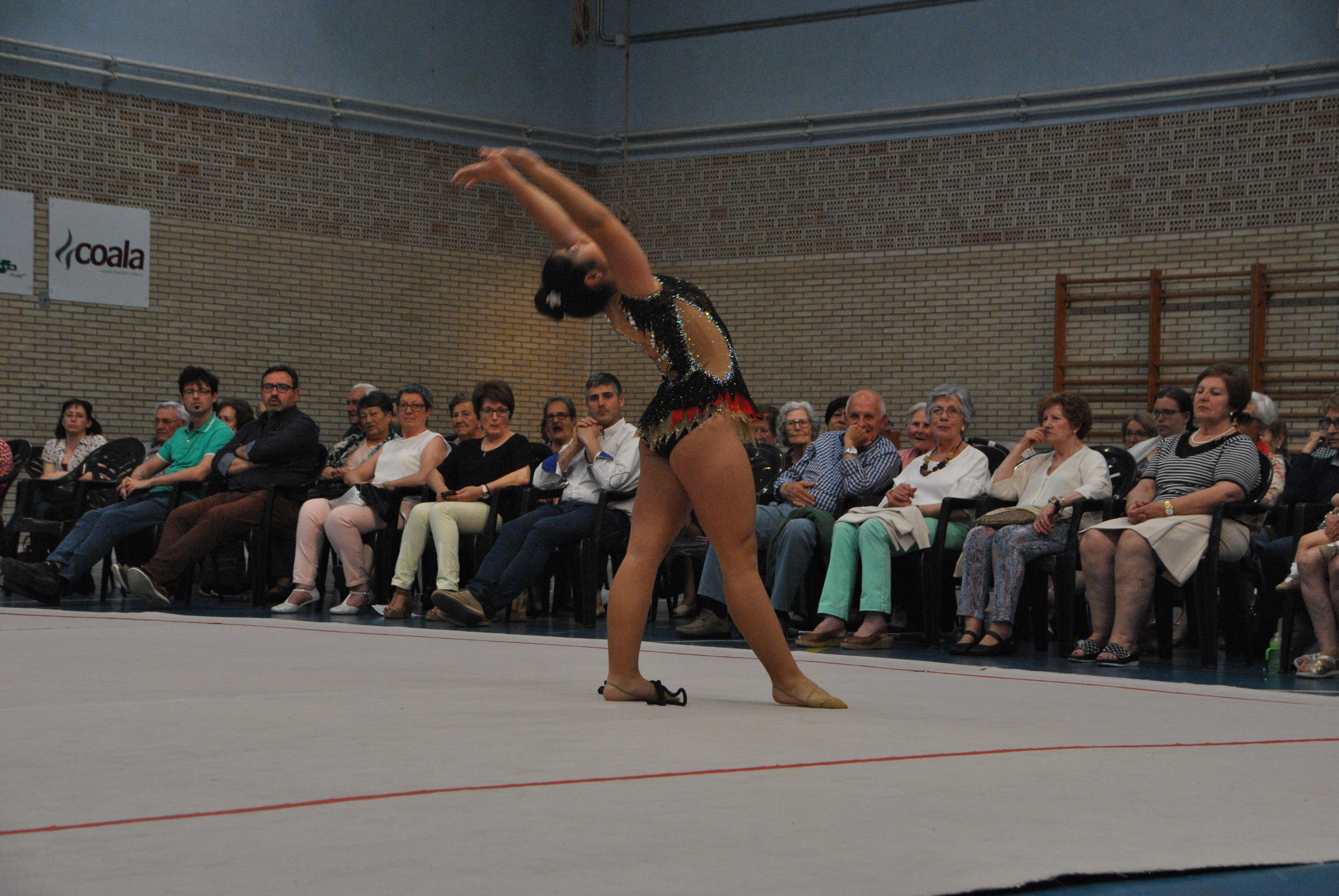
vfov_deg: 16.6
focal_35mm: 82
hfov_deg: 24.6
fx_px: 3072
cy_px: 448
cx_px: 670
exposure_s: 1/160
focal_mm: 55
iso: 800
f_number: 6.3
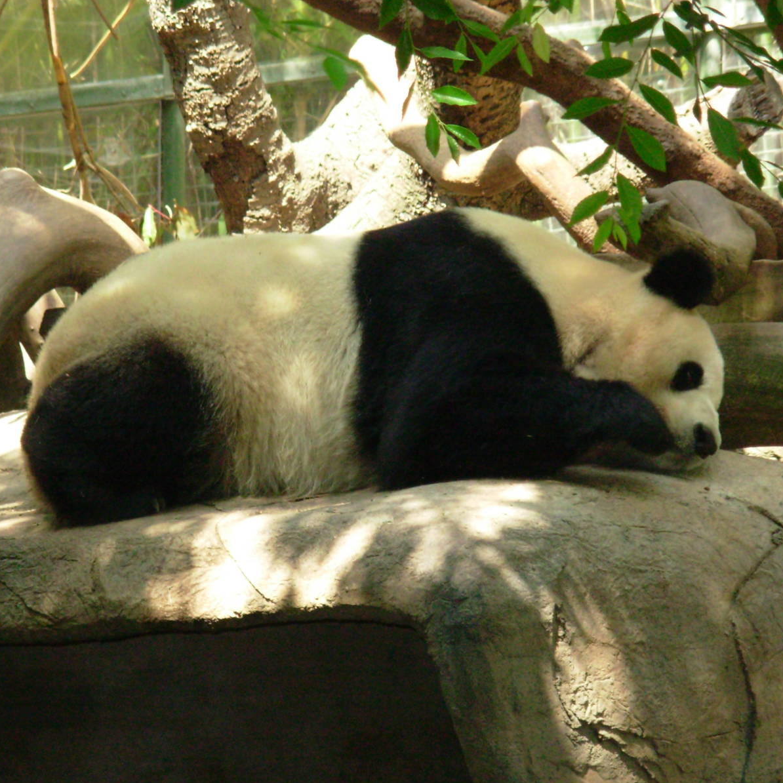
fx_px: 5758
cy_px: 392
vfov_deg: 7.8
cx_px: 361
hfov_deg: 7.8
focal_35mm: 225
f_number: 5
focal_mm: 31.4
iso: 200
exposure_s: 1/203
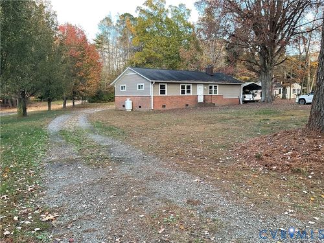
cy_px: 122
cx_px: 162
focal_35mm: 29
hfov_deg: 61.7
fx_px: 271
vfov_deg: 48.2
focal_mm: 3
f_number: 1.8
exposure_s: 1/122
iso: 32
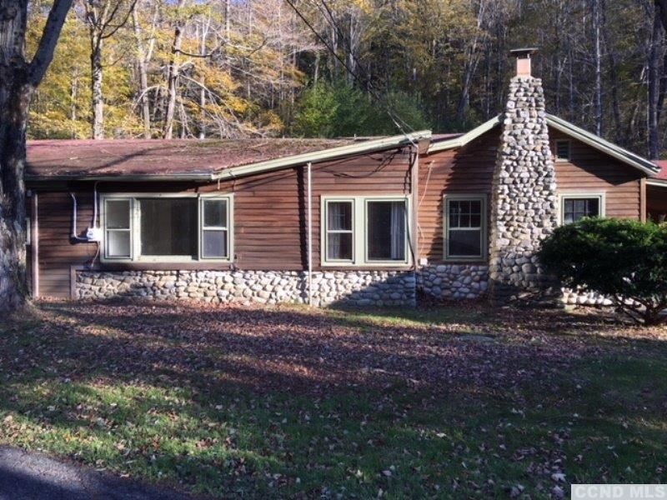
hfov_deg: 61.7
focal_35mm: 29
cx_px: 334
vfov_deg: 48.2
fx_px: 559
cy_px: 250
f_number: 2.2
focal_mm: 4.15
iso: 25
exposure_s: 1/253
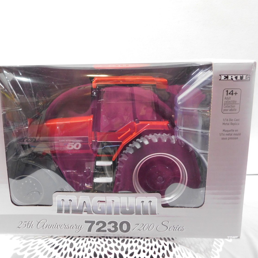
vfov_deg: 46.0
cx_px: 108
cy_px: 129
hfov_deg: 45.9
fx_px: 304
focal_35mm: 36
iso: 400
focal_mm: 5.3
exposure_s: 1/20
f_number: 3.2
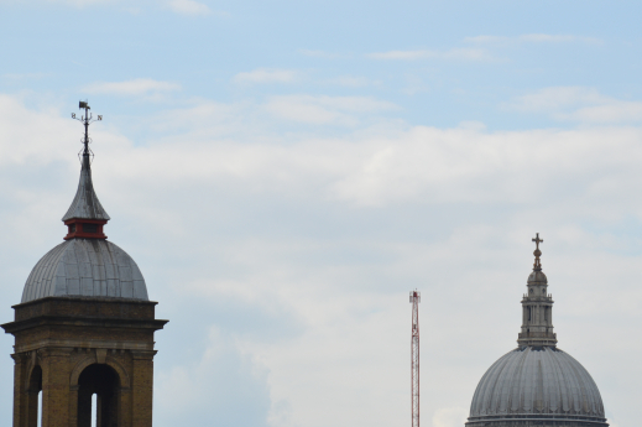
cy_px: 303
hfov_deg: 8.5
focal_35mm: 243
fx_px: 4325
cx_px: 461
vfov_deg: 5.6
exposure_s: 1/250
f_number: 8
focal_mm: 105
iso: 100
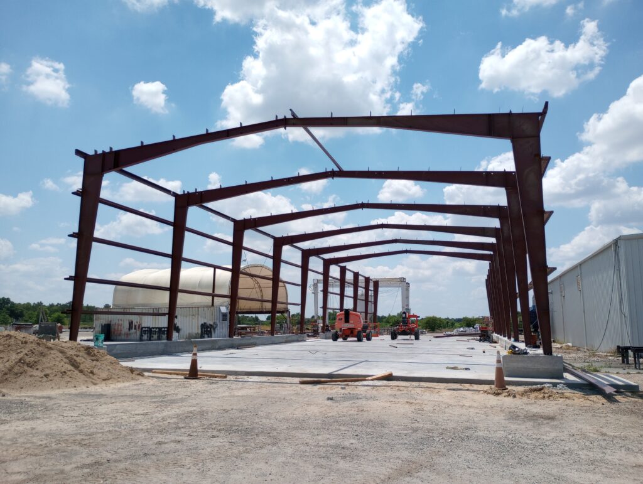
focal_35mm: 28
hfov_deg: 63.4
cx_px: 322
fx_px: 521
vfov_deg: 49.9
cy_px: 242
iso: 112
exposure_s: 1/966
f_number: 1.8
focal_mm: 4.27
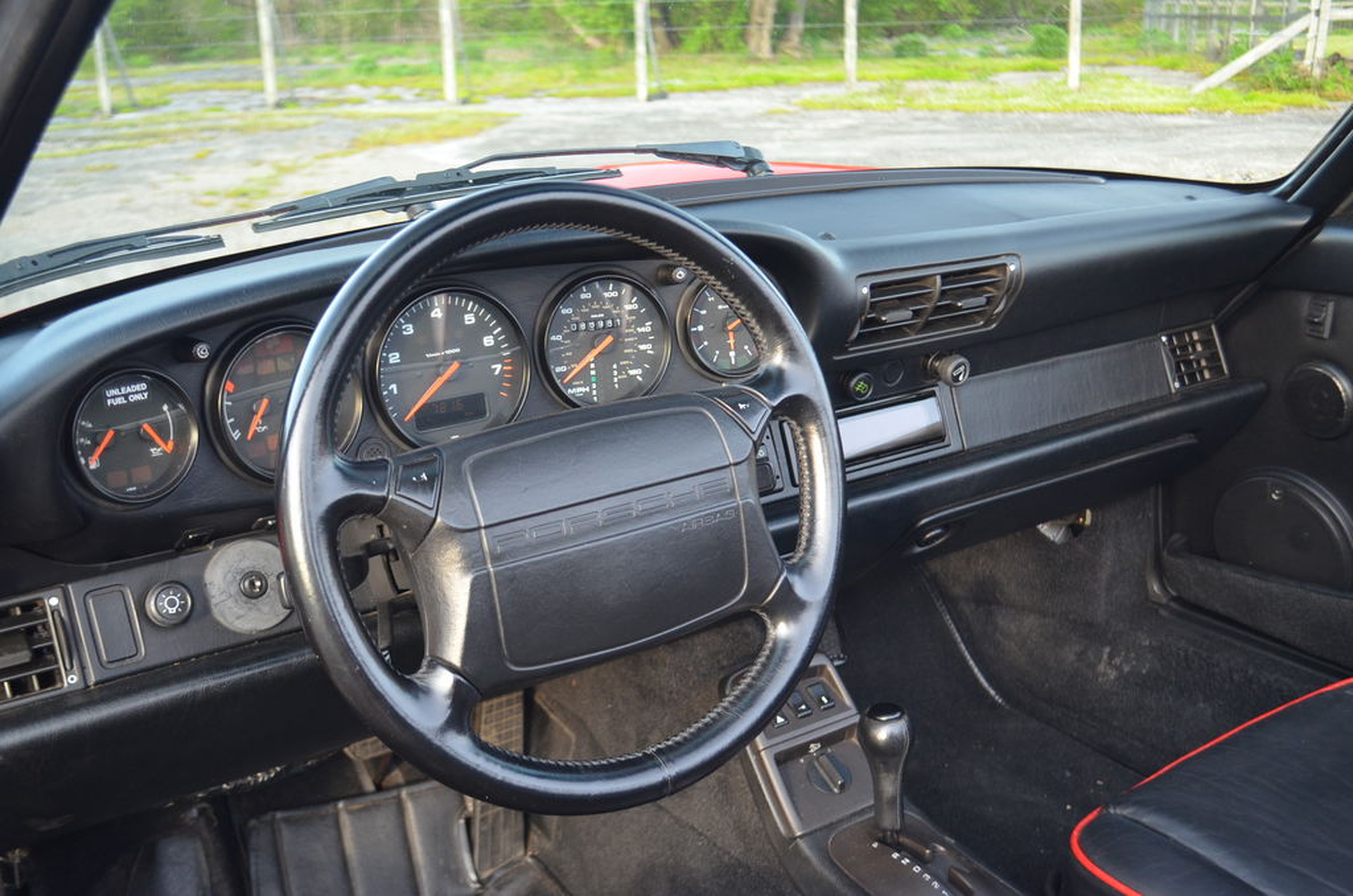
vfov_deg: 36.7
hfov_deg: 53.2
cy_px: 448
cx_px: 676
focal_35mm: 36
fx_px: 1350
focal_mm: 24
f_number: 4
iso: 720
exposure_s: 1/60
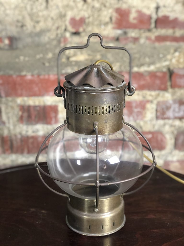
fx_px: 369
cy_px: 123
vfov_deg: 36.8
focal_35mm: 52
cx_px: 92
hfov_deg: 28.0
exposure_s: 1/25
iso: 160
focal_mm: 6
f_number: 2.4
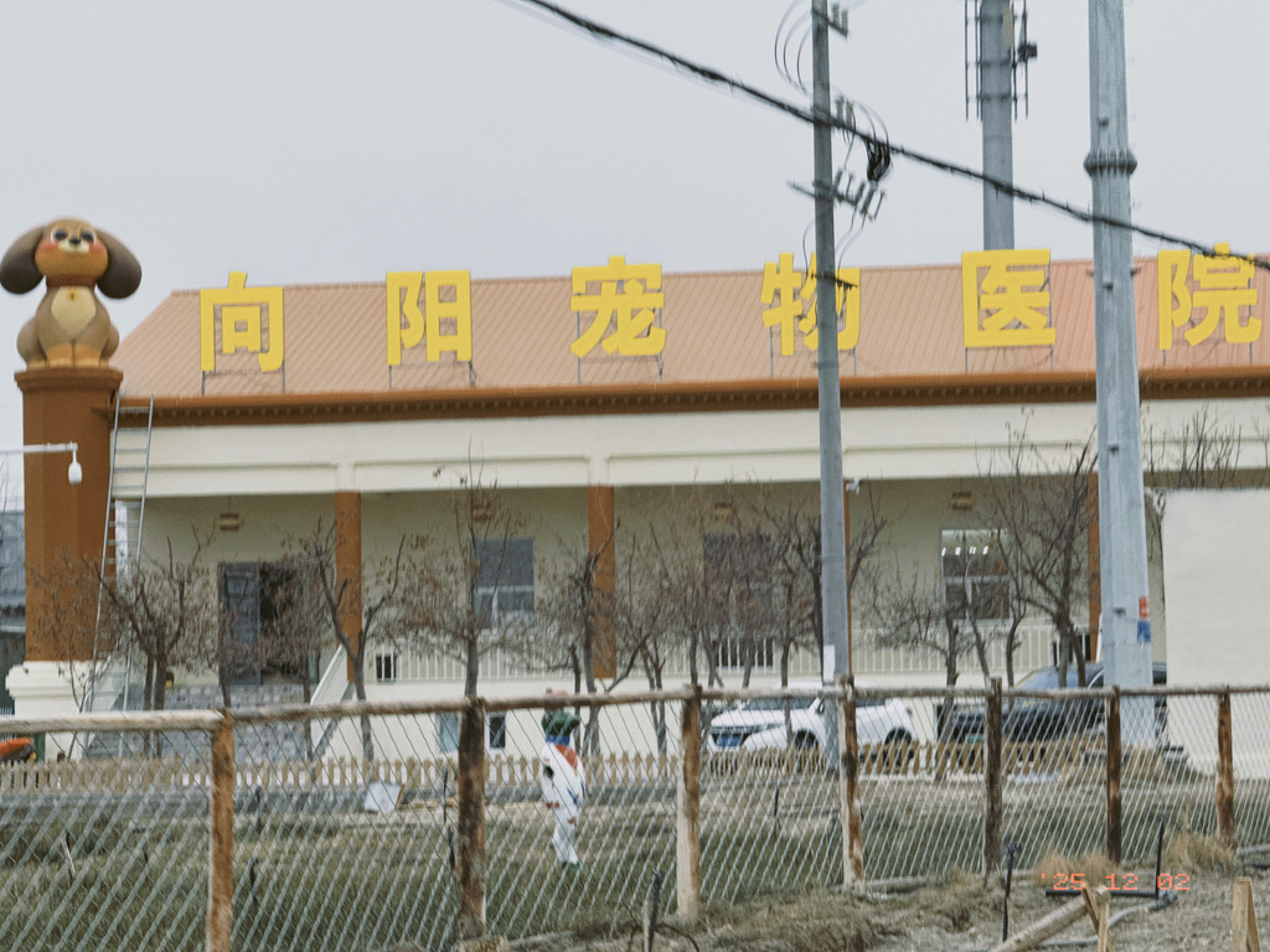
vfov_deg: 12.3
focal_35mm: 120
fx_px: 4403
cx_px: 635
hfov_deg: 16.4
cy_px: 476
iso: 32
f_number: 2.8
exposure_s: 1/137
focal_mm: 15.66
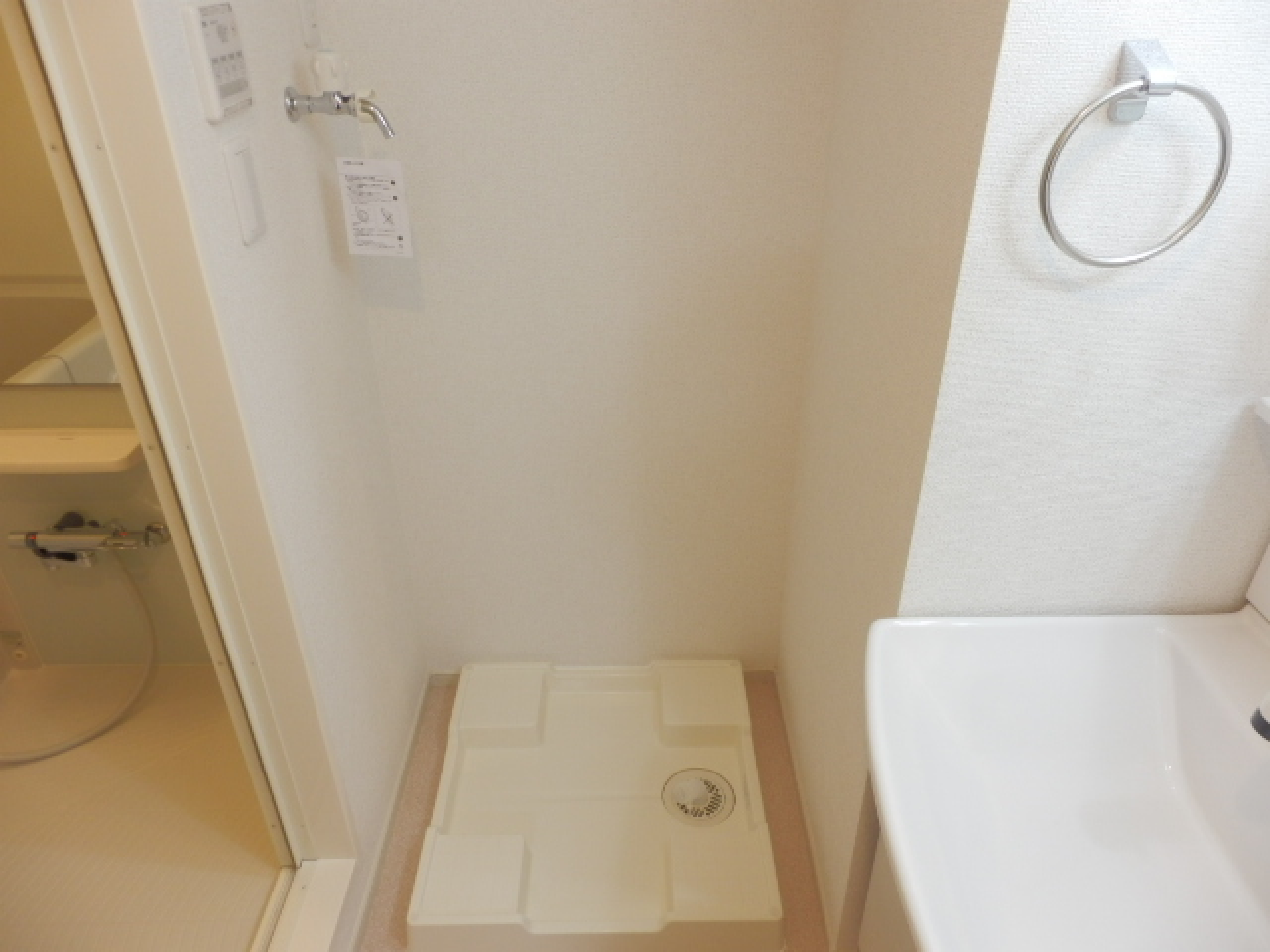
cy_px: 476
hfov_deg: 71.6
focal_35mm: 24
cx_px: 635
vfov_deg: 56.8
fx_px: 881
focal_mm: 4.2
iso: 160
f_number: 3
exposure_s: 1/30
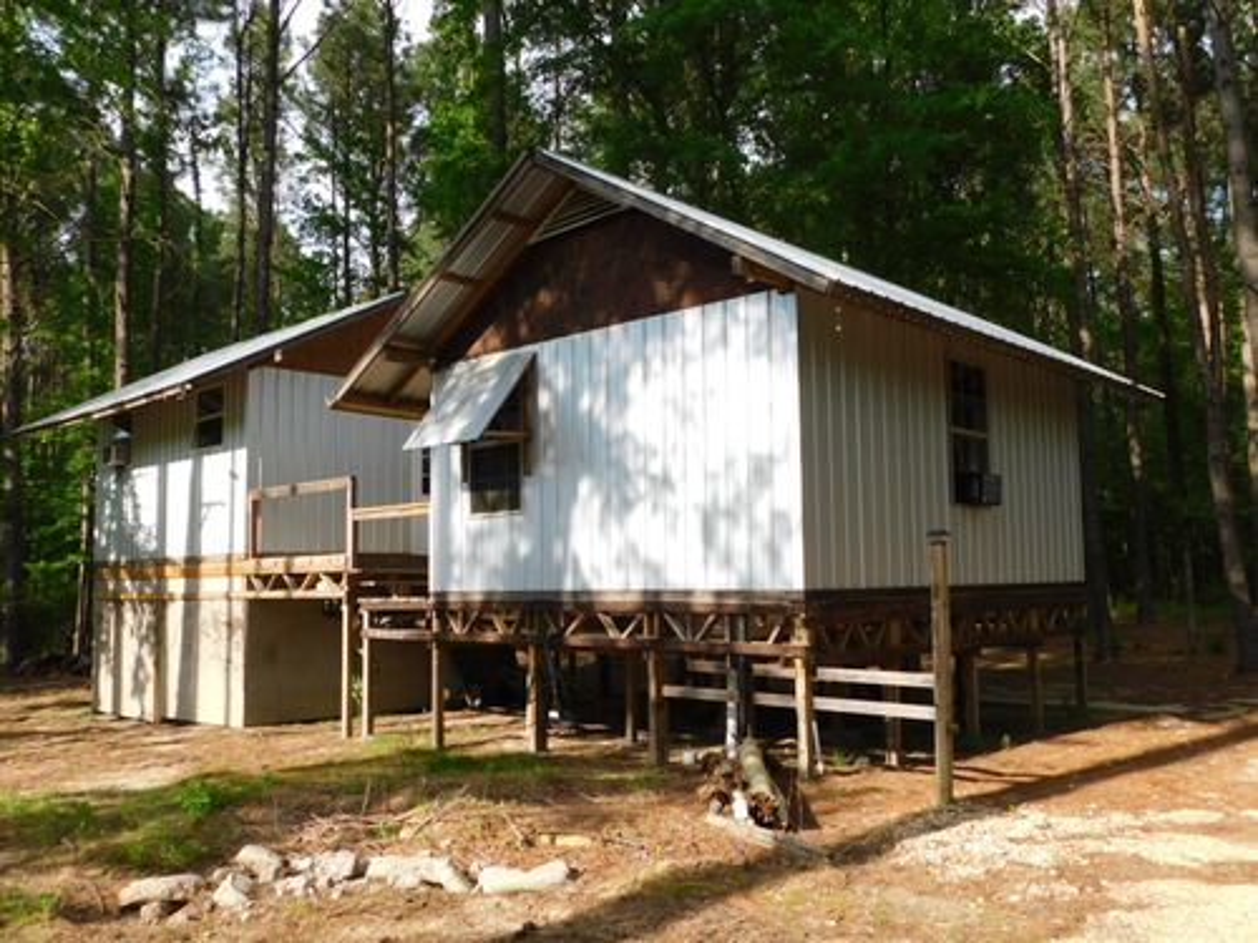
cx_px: 629
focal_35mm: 30
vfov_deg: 46.8
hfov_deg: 60.0
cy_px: 472
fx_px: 1090
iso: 125
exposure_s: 1/640
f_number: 3.2
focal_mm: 5.3
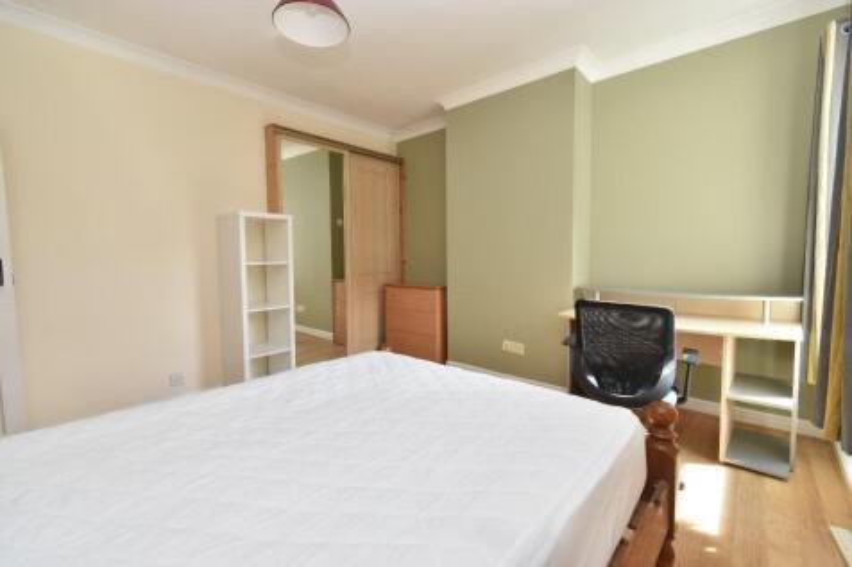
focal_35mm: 15
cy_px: 284
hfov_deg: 100.4
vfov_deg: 77.3
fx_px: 355
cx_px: 426
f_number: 7.1
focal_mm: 10
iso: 200
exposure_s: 1/20
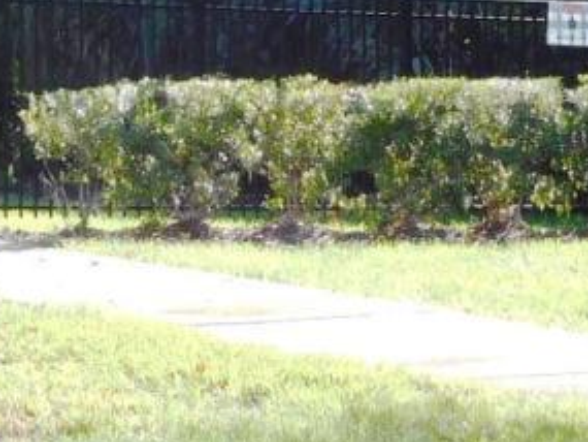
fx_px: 3790
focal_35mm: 223
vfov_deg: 6.7
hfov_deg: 8.9
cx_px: 233
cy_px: 25
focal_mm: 11.1
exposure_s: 1/200
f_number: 4.4
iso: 125
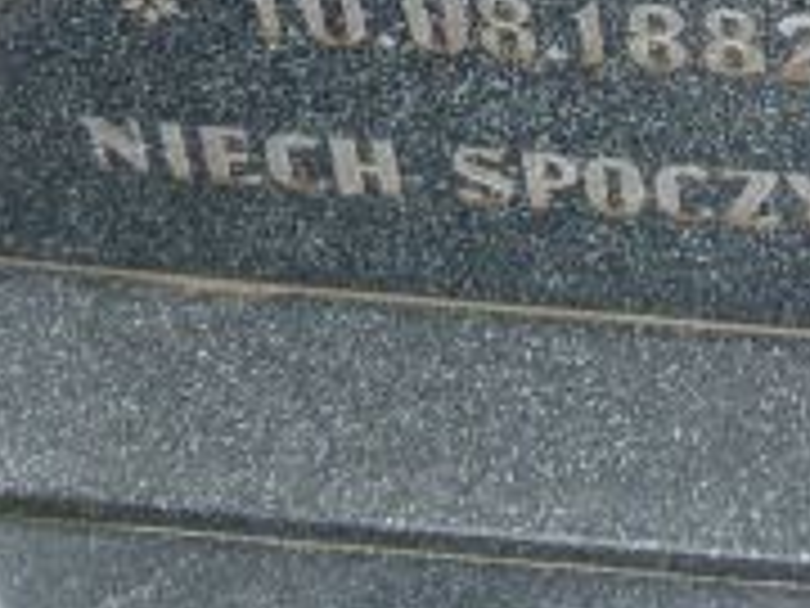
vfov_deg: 14.7
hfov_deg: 20.3
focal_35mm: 89
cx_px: 1035
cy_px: -455
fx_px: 2083
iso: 160
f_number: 3.3
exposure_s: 1/30
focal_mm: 4.1
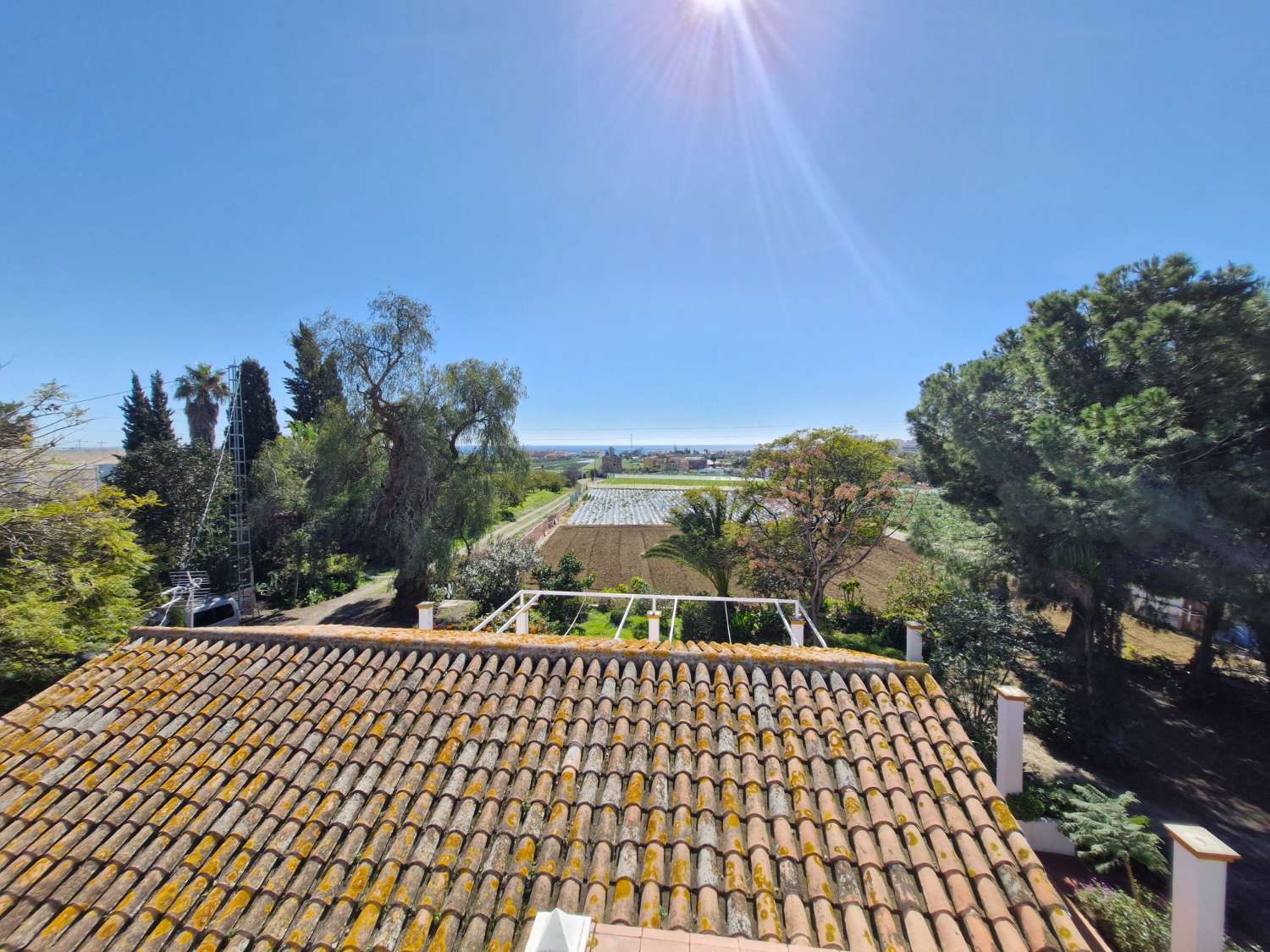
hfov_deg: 106.2
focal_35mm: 13
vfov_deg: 89.9
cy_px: 476
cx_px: 635
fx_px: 477
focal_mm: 1.74
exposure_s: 1/1292
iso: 50
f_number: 2.2
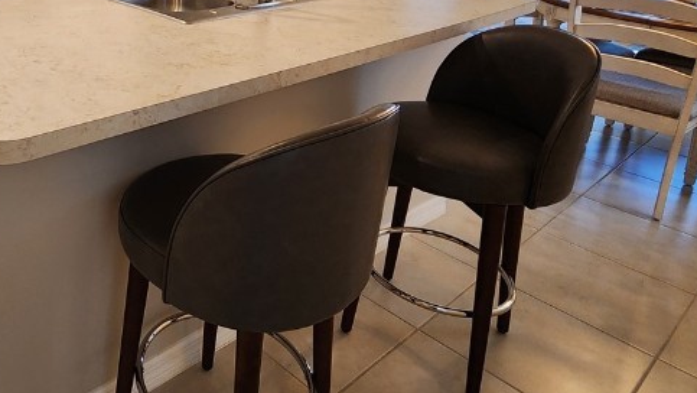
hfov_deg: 58.2
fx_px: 555
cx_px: 117
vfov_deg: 36.1
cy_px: 23
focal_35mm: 30
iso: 200
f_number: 2.2
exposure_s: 1/60
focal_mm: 2.2
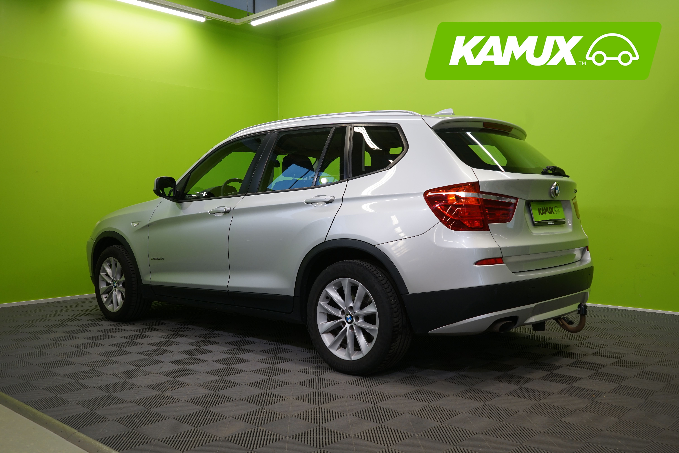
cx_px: 340
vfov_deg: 41.1
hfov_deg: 58.7
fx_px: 604
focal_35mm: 32
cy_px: 226
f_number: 6.3
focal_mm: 32
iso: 400
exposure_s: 1/30
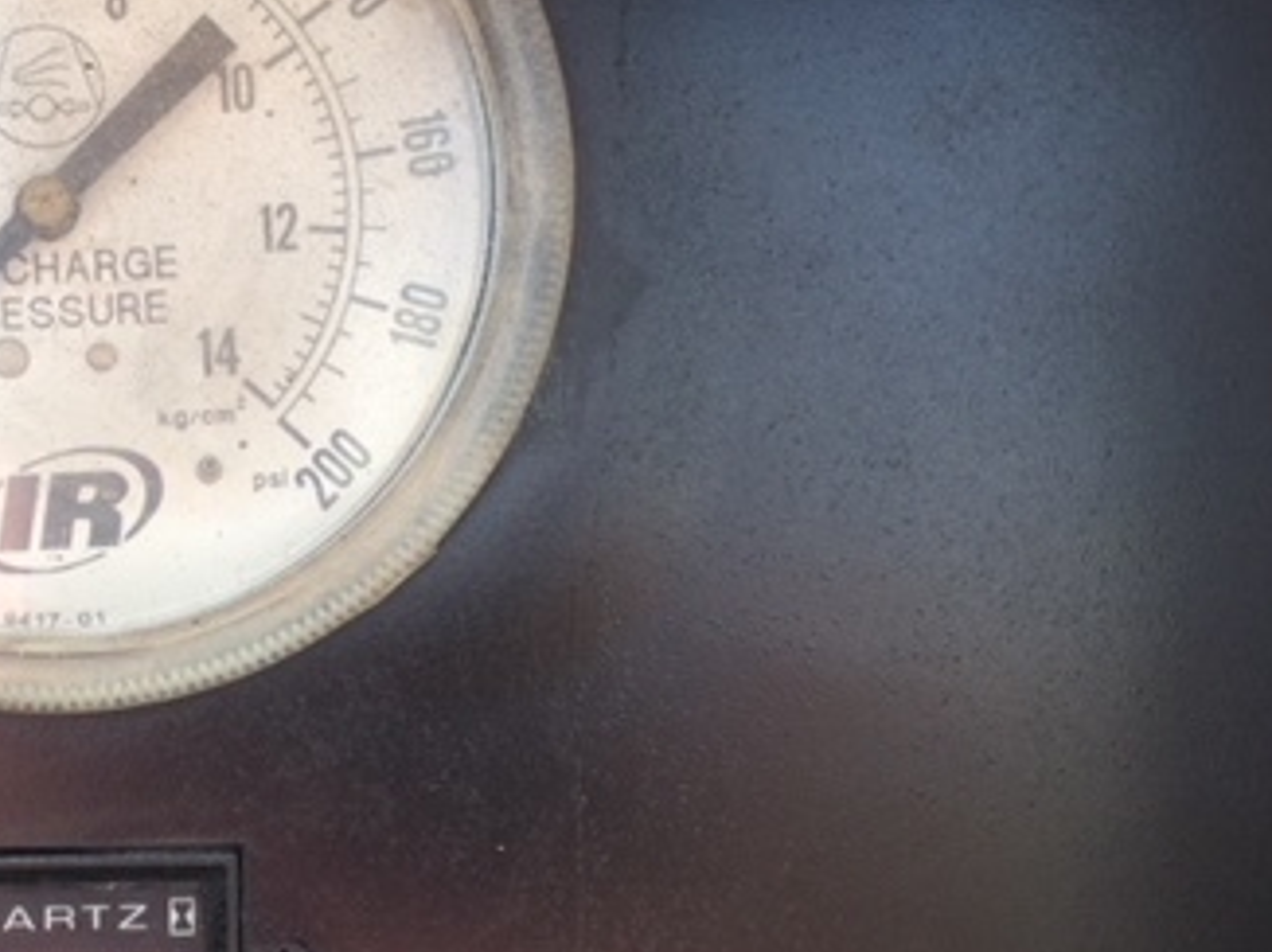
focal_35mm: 57
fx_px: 2093
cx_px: 160
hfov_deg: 32.4
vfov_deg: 25.4
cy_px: 675
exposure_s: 1/214
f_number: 2.2
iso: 32
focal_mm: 4.15
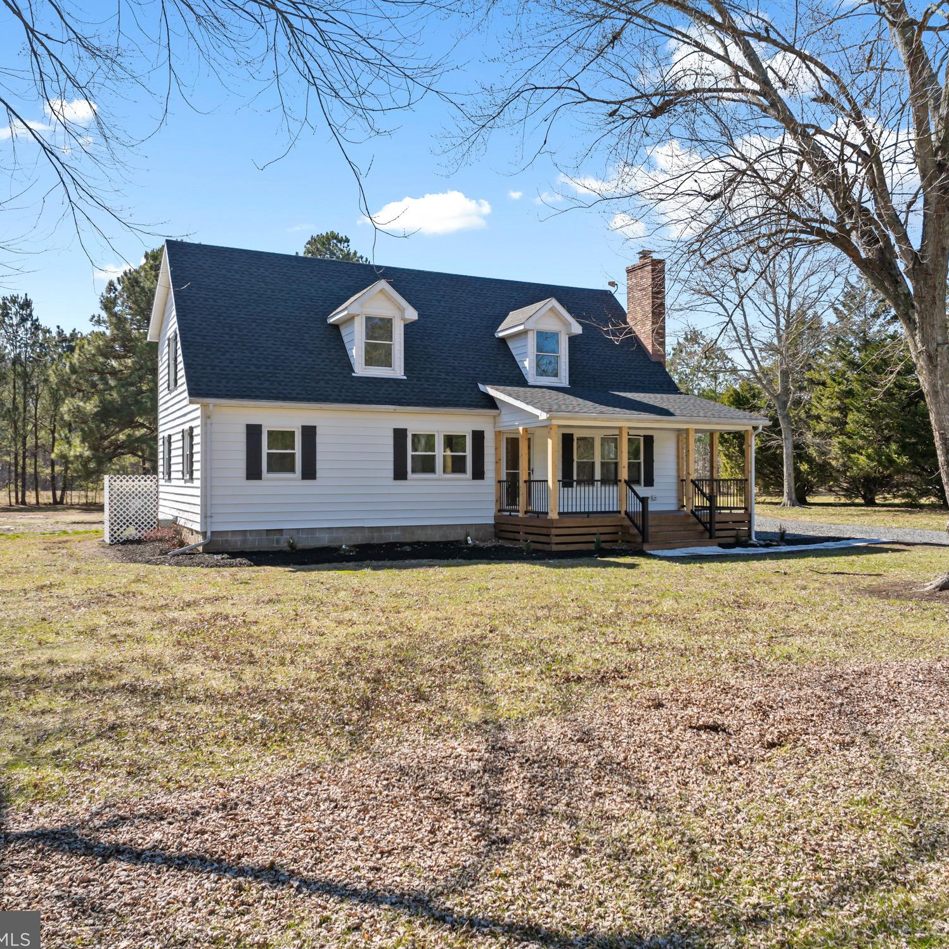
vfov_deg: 55.6
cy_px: 477
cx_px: 532
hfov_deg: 55.5
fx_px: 899
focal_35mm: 29
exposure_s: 1/2000
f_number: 2.8
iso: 150
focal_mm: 12.29
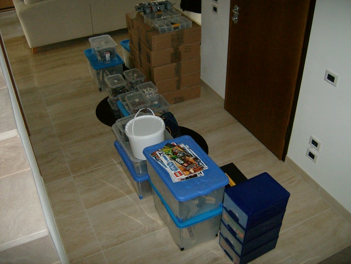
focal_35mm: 36
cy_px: 132
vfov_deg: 39.7
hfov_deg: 51.4
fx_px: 365
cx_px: 176
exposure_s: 1/60
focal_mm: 6
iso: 200
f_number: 2.8
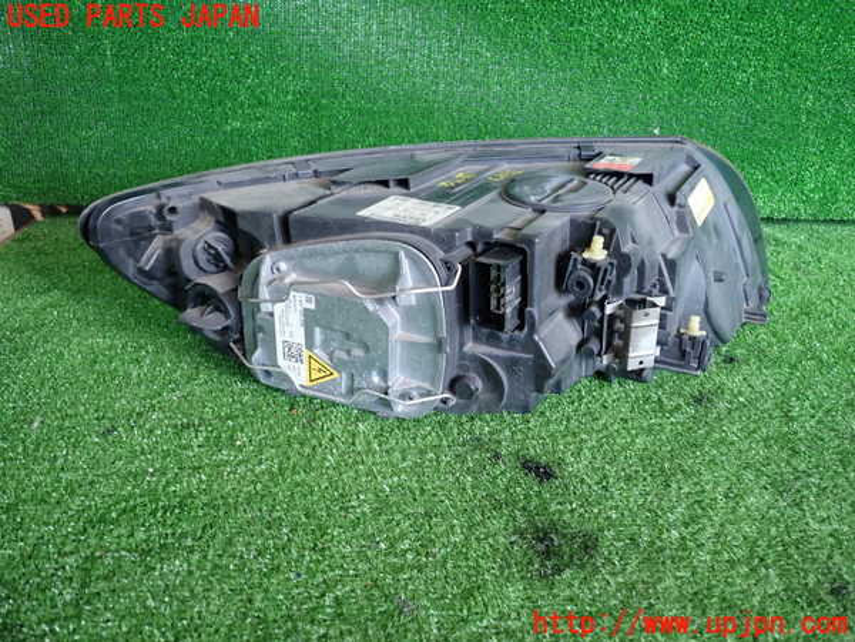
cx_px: 428
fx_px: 692
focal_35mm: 28
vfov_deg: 49.7
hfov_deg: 63.4
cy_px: 321
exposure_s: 1/30
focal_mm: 5.05
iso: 200
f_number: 2.2
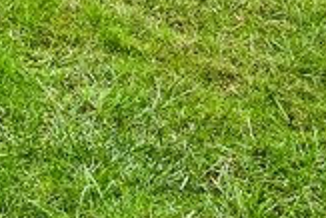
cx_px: -573
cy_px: -477
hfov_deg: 9.8
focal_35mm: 173
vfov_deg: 7.0
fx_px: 1568
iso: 400
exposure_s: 1/100
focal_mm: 26
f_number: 8
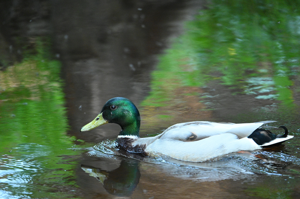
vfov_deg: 3.3
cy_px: 100
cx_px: 150
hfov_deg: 5.0
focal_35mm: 410
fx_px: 3414
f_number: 6.3
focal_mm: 410
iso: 10000
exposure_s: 1/320
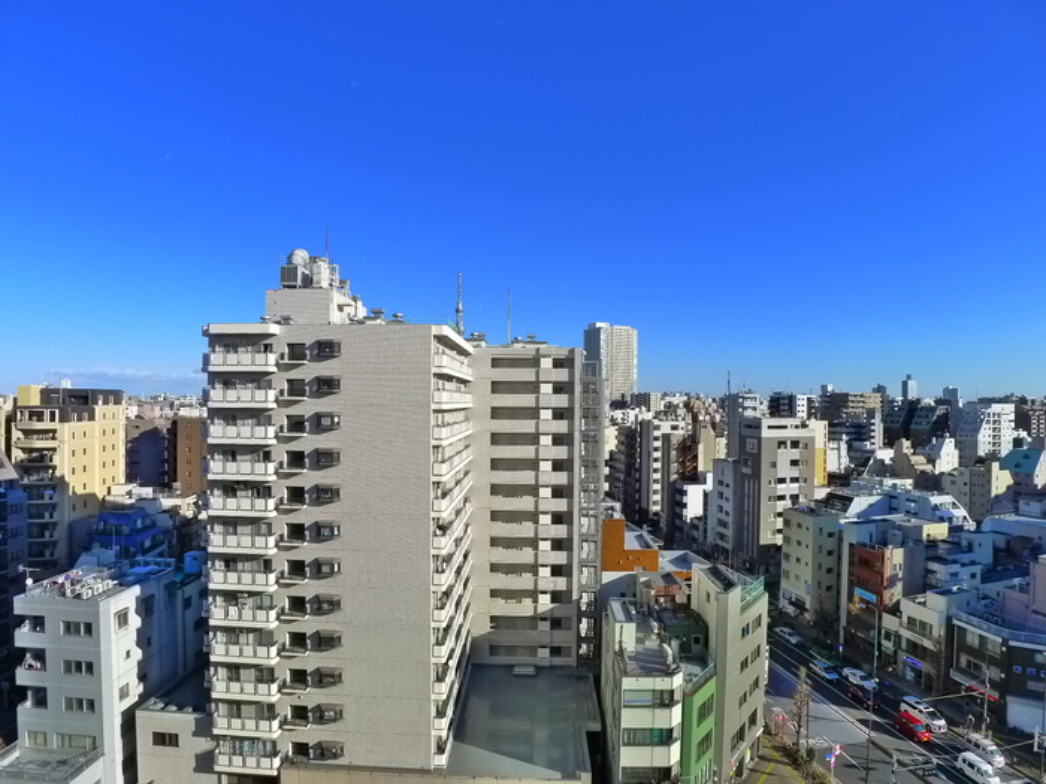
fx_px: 725
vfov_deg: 56.8
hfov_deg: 71.6
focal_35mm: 24
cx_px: 523
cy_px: 392
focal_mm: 5.1
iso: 400
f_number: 4
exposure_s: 1/1000
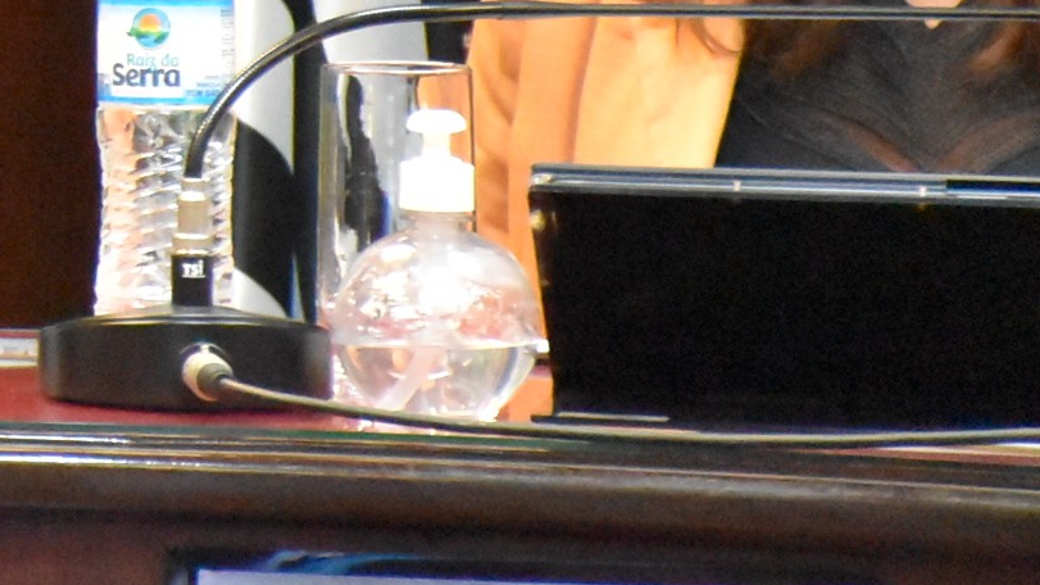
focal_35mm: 580
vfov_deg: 2.1
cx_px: -742
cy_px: -517
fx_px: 15993
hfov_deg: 3.7
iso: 12800
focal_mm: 100
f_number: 5.6
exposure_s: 1/100
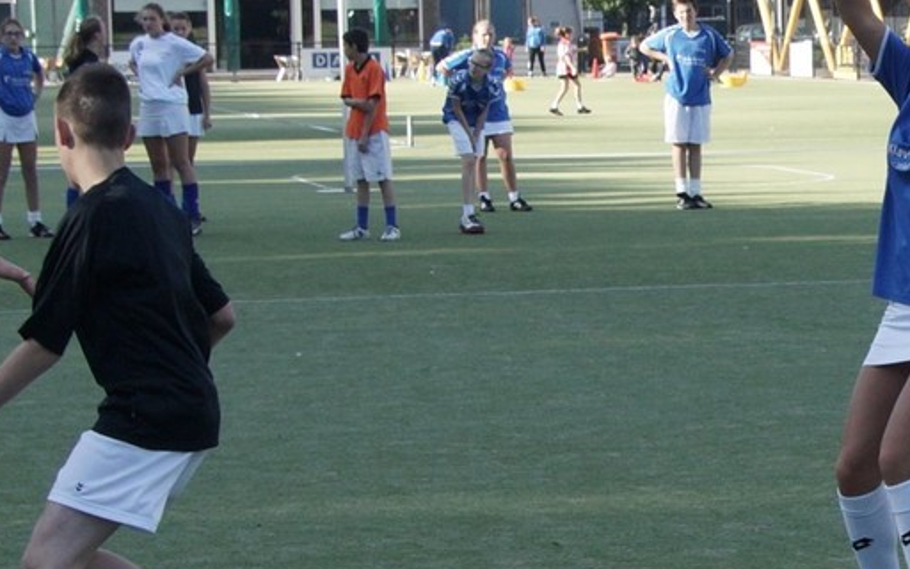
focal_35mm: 107
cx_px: 402
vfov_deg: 12.2
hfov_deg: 19.4
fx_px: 2654
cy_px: 234
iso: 400
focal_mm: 35
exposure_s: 1/500
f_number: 7.1
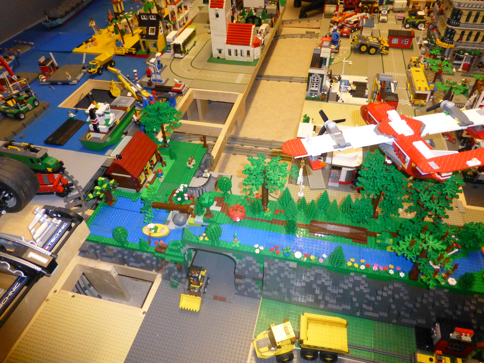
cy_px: 182
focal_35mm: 24
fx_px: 336
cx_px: 242
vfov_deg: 56.8
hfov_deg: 71.6
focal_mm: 4.3
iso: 800
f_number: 3.3
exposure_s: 1/60
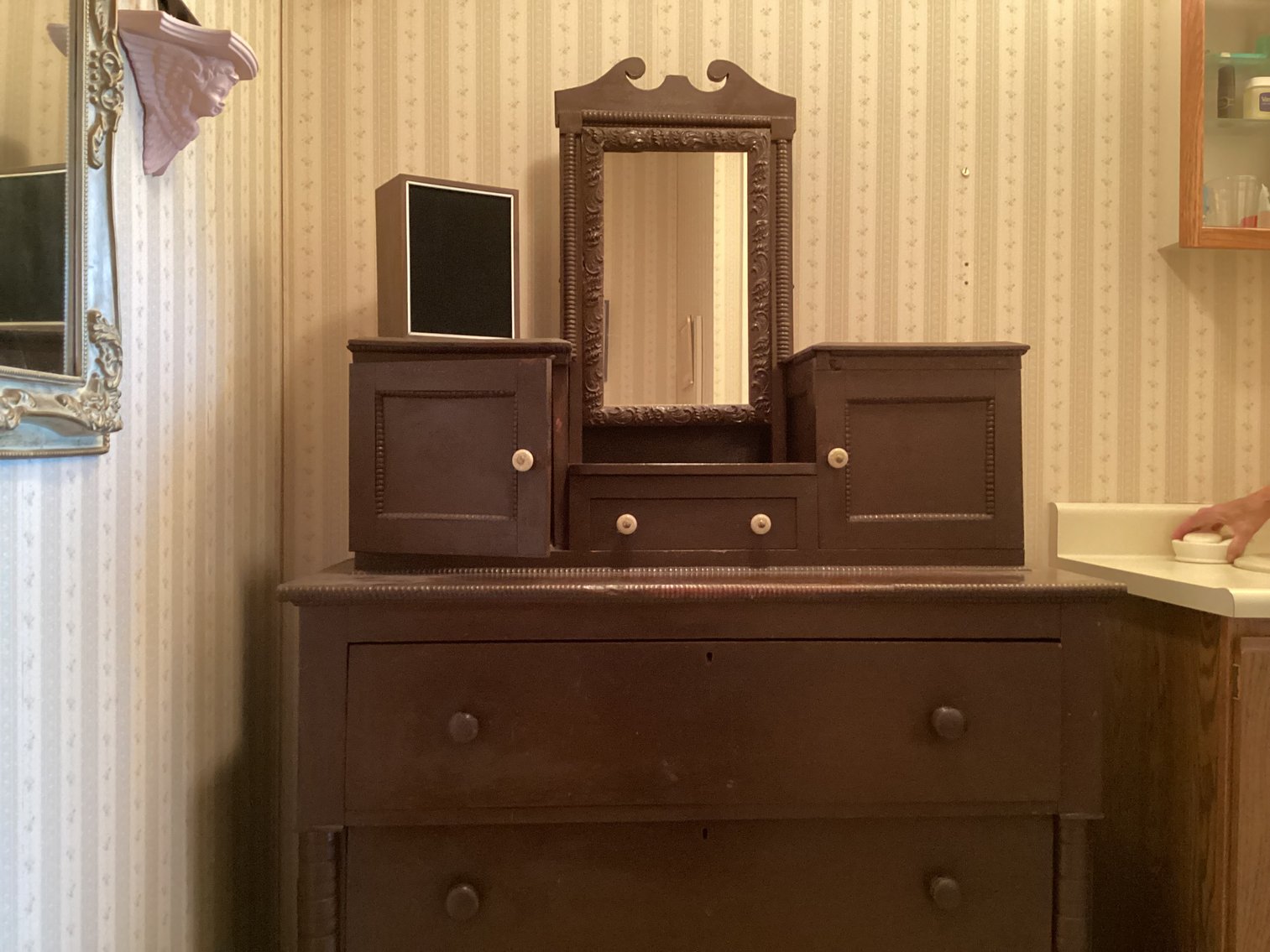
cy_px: 476
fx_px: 1137
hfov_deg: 58.3
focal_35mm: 31
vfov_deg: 45.4
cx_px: 635
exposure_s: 1/30
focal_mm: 3.3
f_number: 2.4
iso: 400
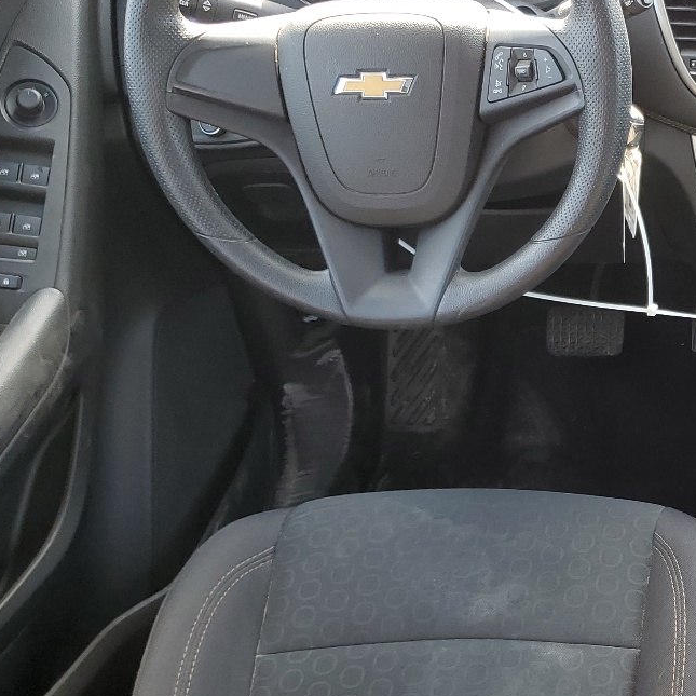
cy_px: 366
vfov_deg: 30.0
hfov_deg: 28.3
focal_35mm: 57
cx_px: 693
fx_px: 1297
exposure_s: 1/132
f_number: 1.5
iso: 50
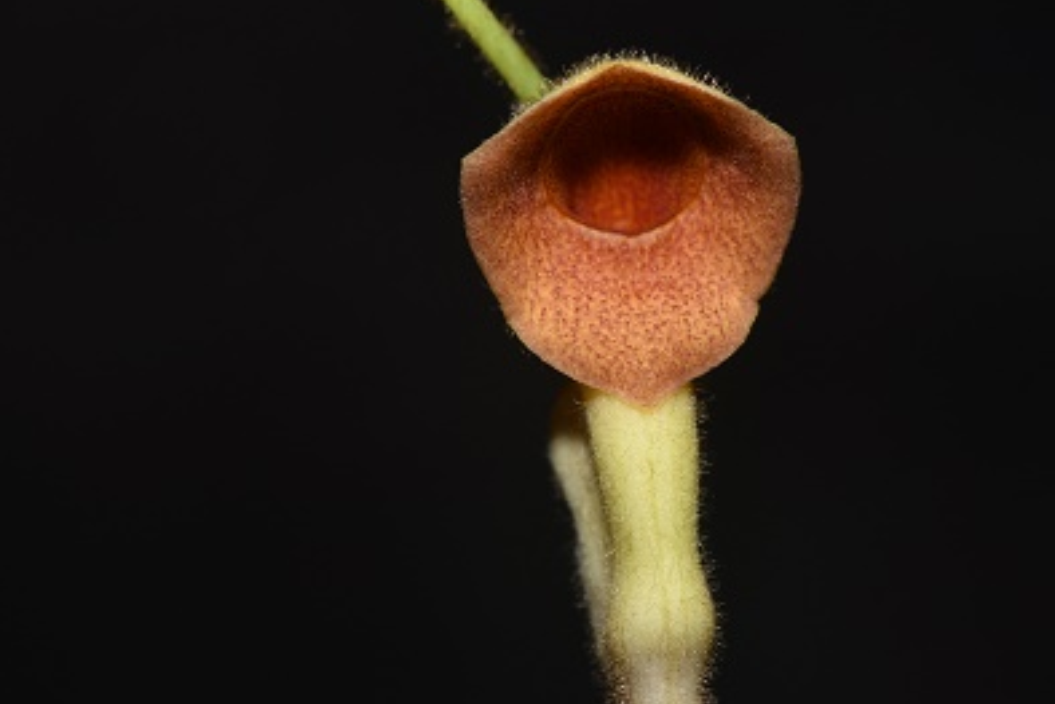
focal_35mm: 160
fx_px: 4690
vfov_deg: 8.6
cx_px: 621
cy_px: 308
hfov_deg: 12.8
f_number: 13
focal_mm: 105
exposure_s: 1/60
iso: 100
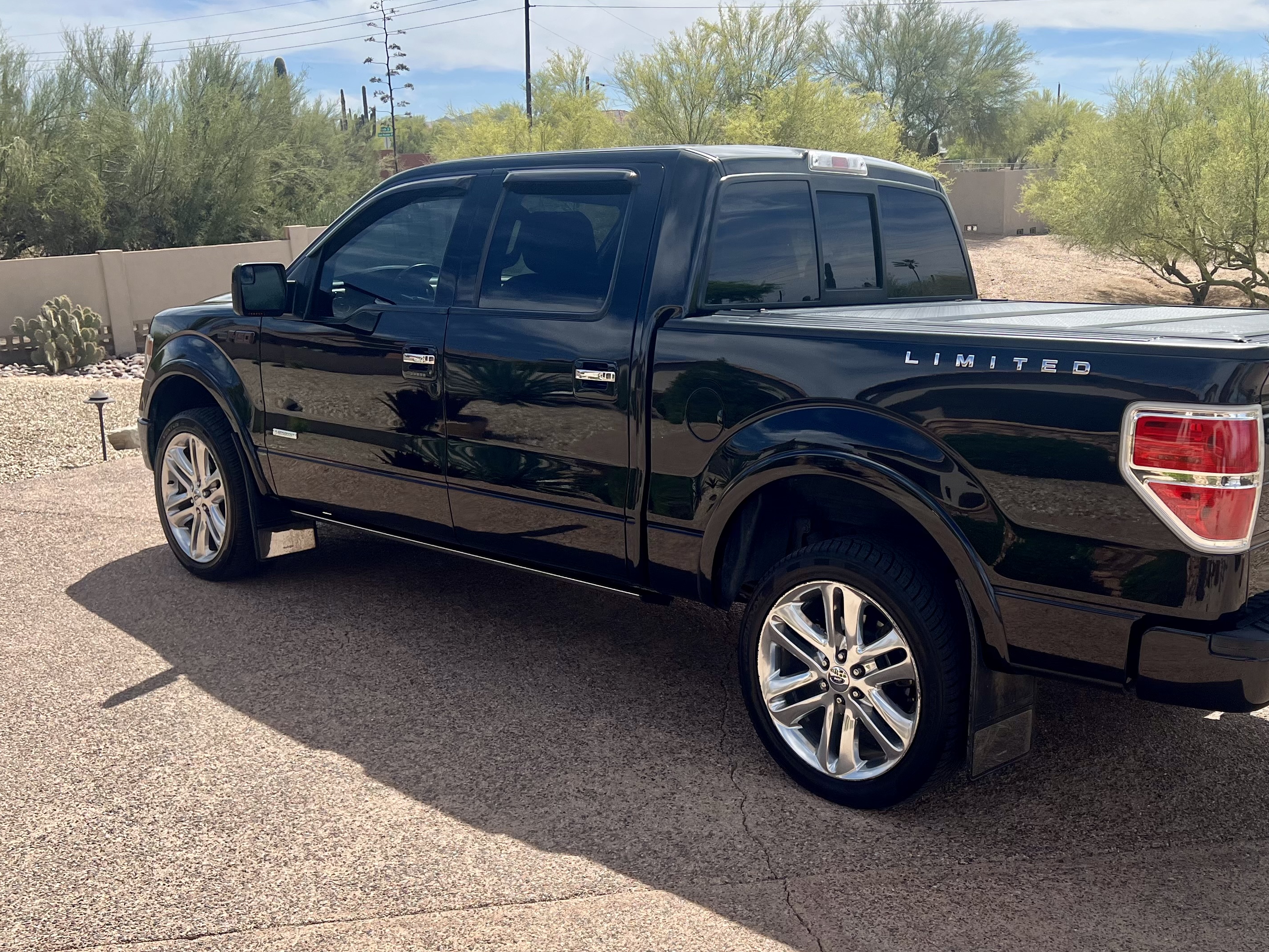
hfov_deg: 49.8
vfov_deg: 38.6
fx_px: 1356
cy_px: 527
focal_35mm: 37
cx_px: 772
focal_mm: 5.7
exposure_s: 1/3968
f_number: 1.5
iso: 50
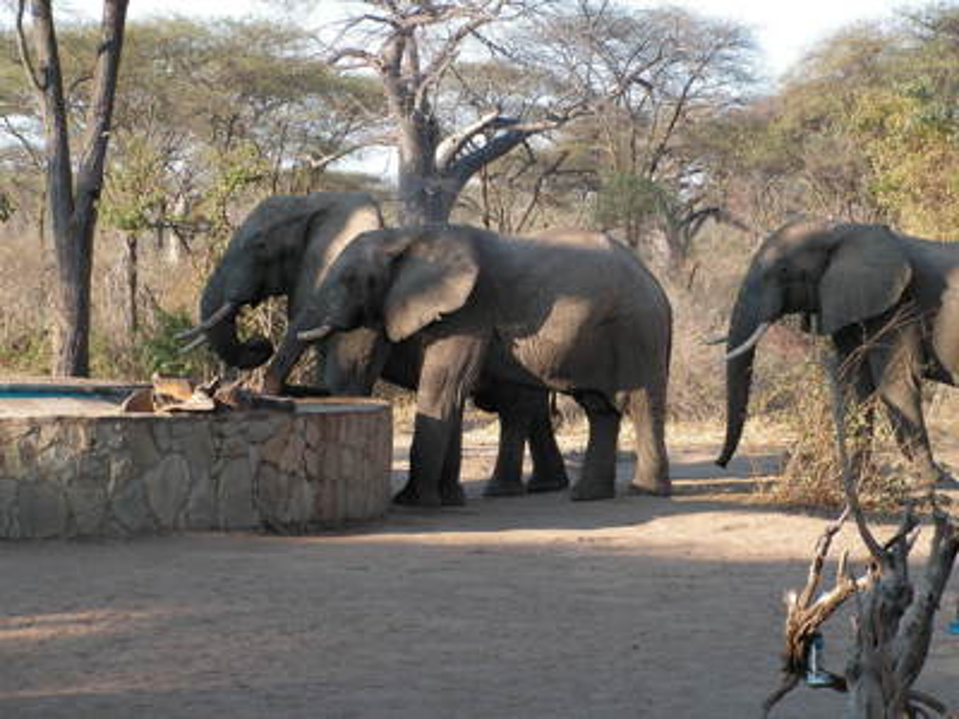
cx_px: 480
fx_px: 3131
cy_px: 360
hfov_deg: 17.4
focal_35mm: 113
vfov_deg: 13.1
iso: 50
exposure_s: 1/125
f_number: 3.4
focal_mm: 18.9
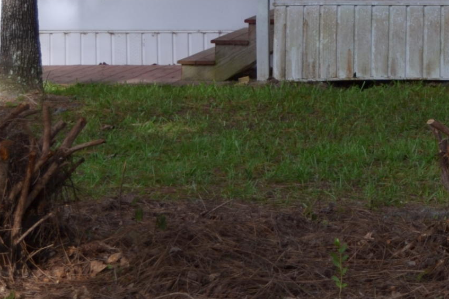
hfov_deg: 11.7
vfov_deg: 8.0
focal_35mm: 170
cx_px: 603
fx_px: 2120
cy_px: -97
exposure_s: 1/125
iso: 100
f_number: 4.8
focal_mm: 32
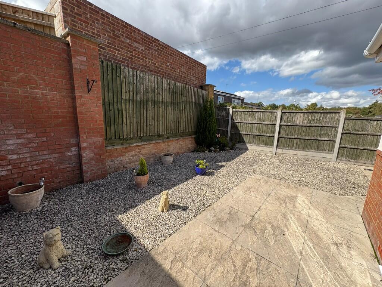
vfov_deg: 85.7
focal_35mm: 14
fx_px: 154
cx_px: 191
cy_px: 144
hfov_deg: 102.1
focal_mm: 2.22
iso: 40
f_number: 2.2
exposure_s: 1/1110
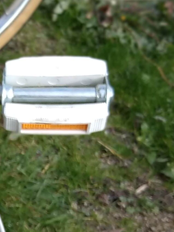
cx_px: -128
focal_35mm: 113
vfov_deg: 17.2
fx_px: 758
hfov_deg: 12.1
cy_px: 197
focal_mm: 3.94
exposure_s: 1/378
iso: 100
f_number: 1.9
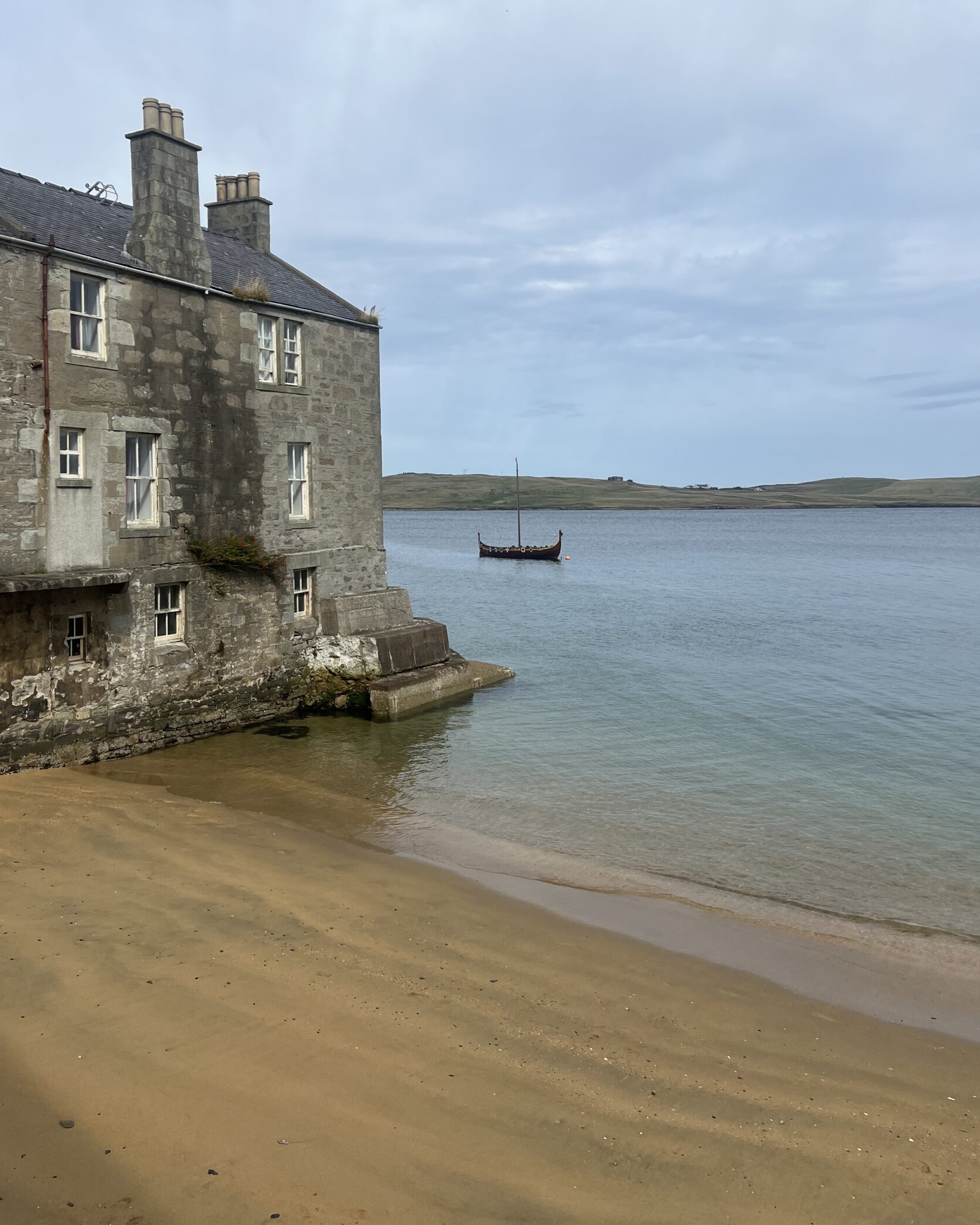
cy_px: 516
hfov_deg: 47.1
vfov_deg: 56.9
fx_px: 1124
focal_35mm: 31
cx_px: 473
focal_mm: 5.7
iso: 50
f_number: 1.5
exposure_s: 1/6993
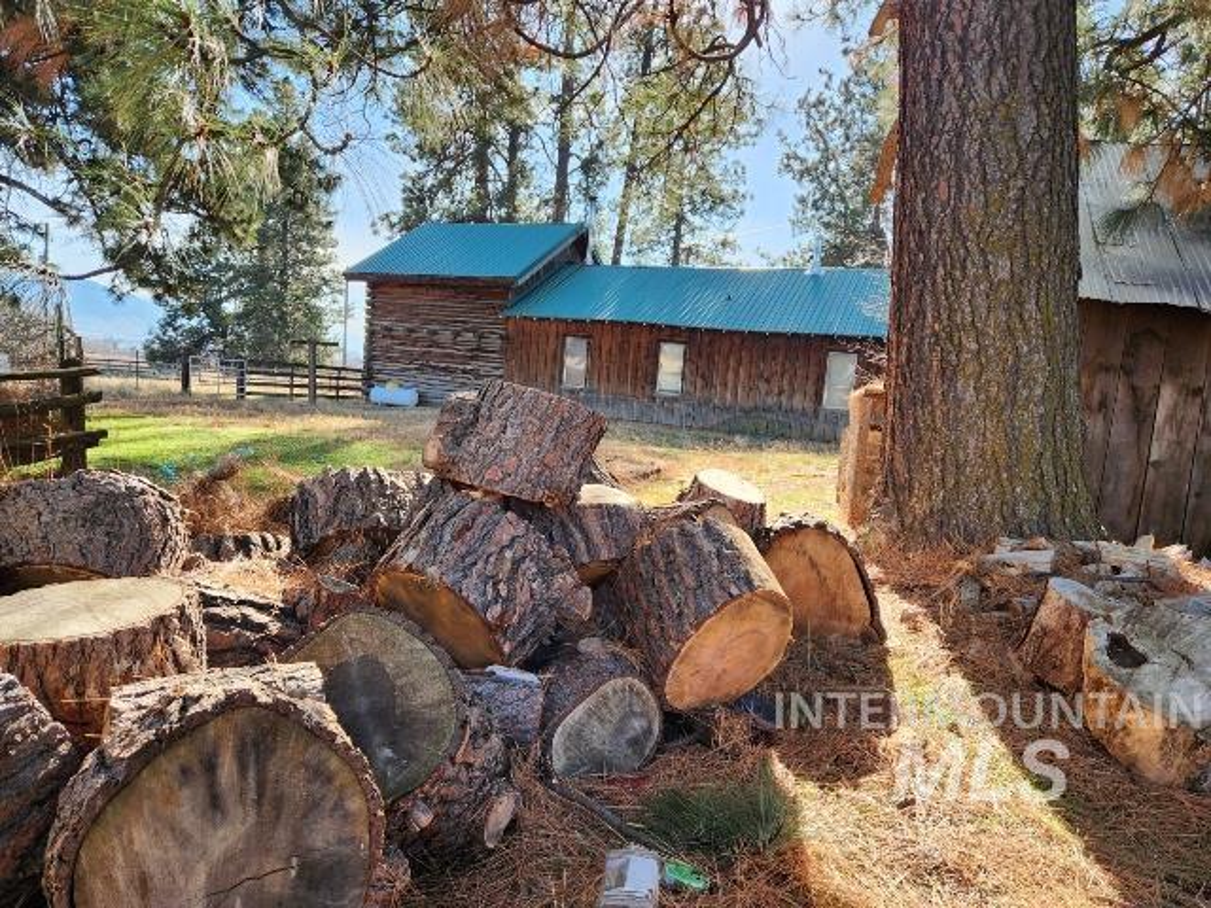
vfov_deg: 58.9
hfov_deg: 73.9
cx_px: 606
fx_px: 805
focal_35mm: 23
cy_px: 454
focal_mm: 5.4
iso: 20
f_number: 1.8
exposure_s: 1/255
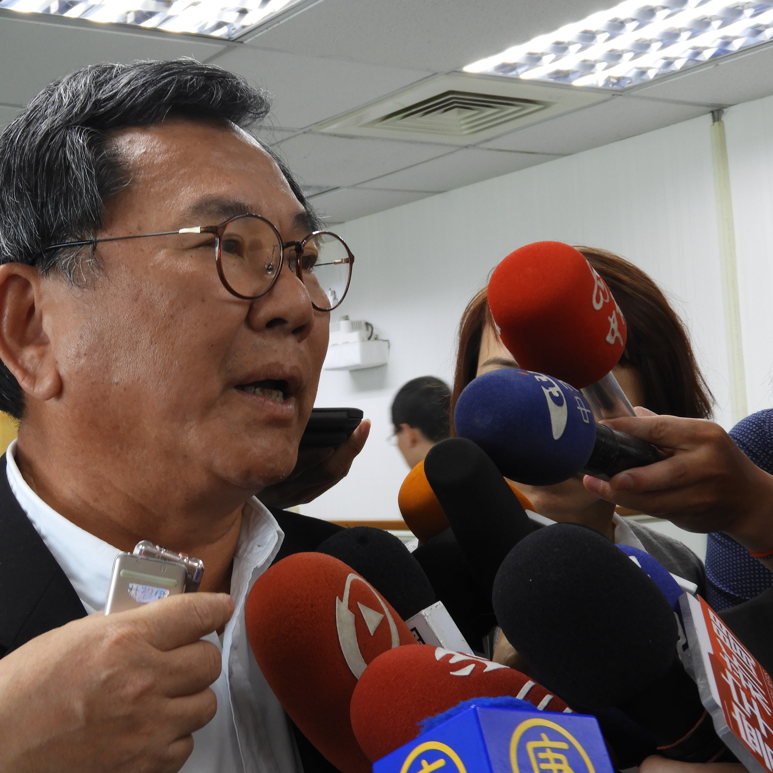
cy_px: 369
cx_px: 189
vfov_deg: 31.1
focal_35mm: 55
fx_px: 1390
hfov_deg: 30.5
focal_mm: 7.2
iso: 140
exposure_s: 1/30
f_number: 3.8
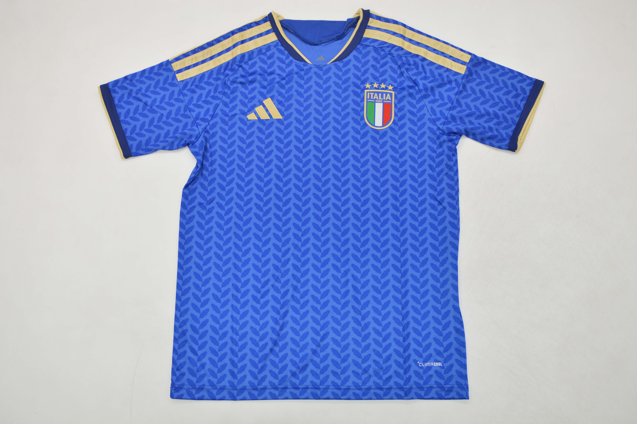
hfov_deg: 59.5
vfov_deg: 41.6
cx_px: 318
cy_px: 212
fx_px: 557
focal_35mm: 32
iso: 400
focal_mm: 21
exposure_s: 1/200
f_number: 7.1
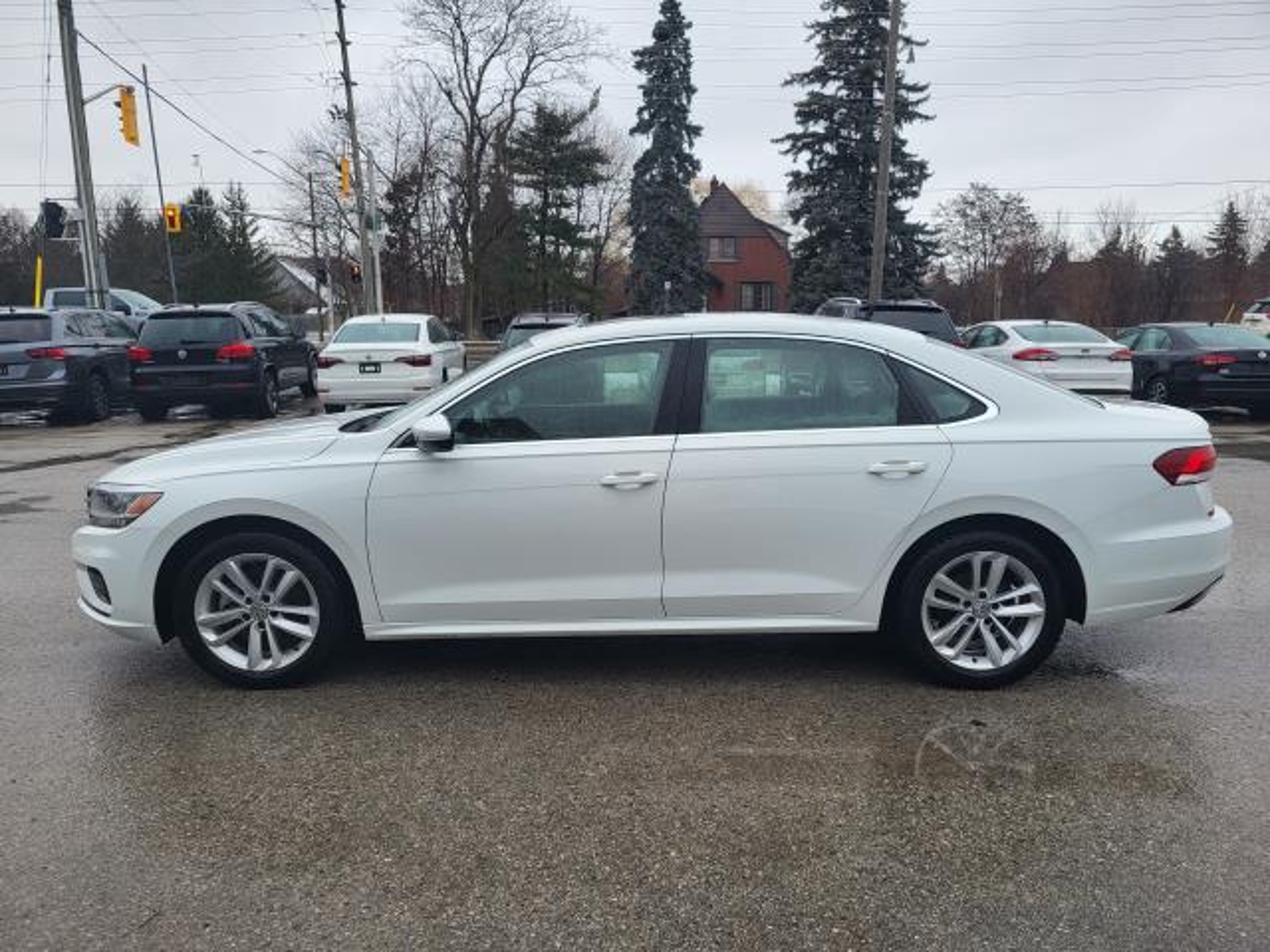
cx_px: 635
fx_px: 954
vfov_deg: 53.1
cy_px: 476
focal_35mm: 26
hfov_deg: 67.3
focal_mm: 5.4
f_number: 1.8
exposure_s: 1/443
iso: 40
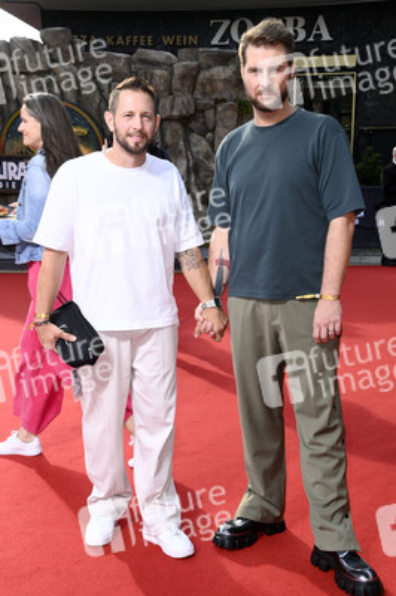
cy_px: 298
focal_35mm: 56
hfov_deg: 24.2
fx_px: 926
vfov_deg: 35.7
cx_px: 198
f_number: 7.1
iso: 250
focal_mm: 56
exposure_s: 1/250
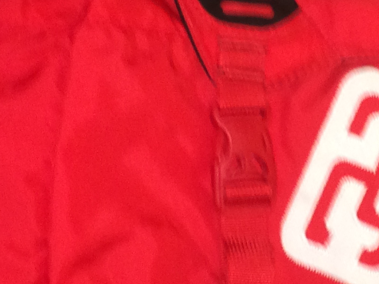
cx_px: 391
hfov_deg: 15.9
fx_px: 1325
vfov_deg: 12.2
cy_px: 155
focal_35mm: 121
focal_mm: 4.12
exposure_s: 1/20
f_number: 2.2
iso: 80
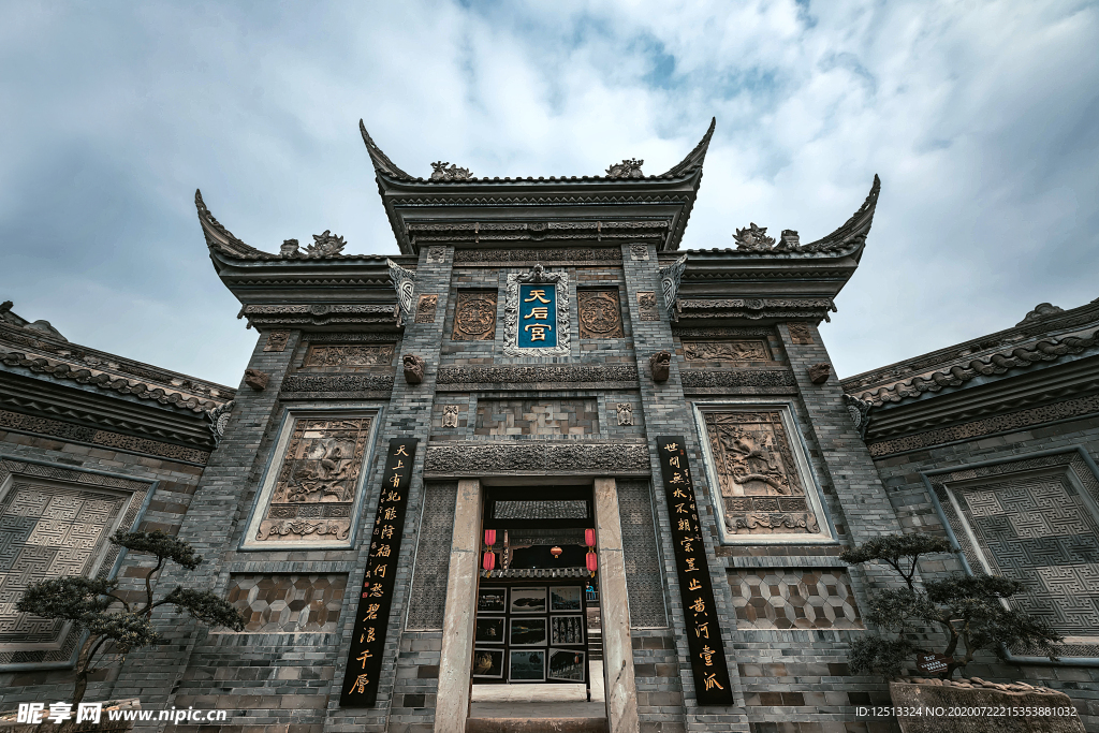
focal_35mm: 14
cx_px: 550
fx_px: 427
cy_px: 366
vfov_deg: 81.2
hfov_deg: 104.2
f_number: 6.3
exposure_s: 1/320
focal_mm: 14
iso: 64
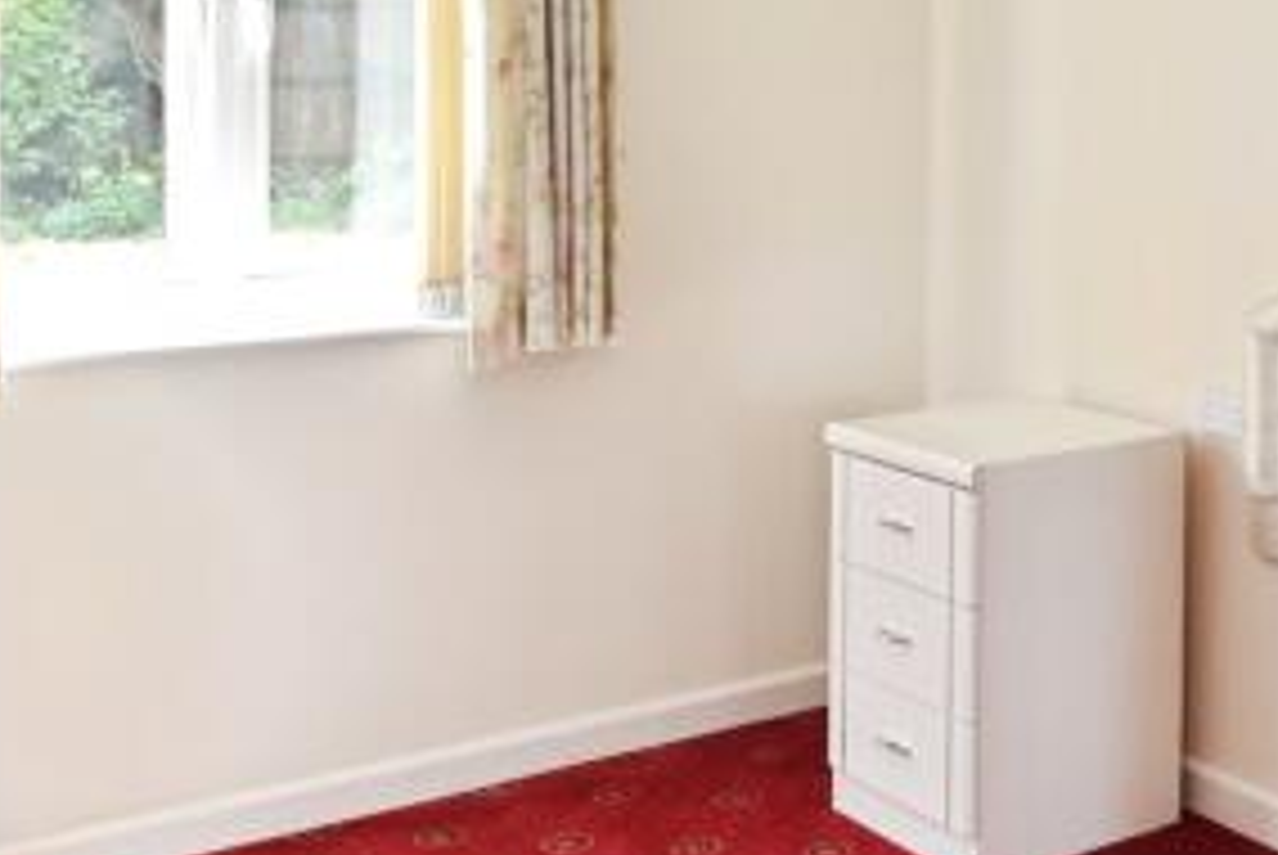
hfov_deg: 34.6
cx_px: 1170
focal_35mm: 54
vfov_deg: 24.4
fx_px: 1919
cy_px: 83
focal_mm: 10
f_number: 8
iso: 400
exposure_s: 1/20
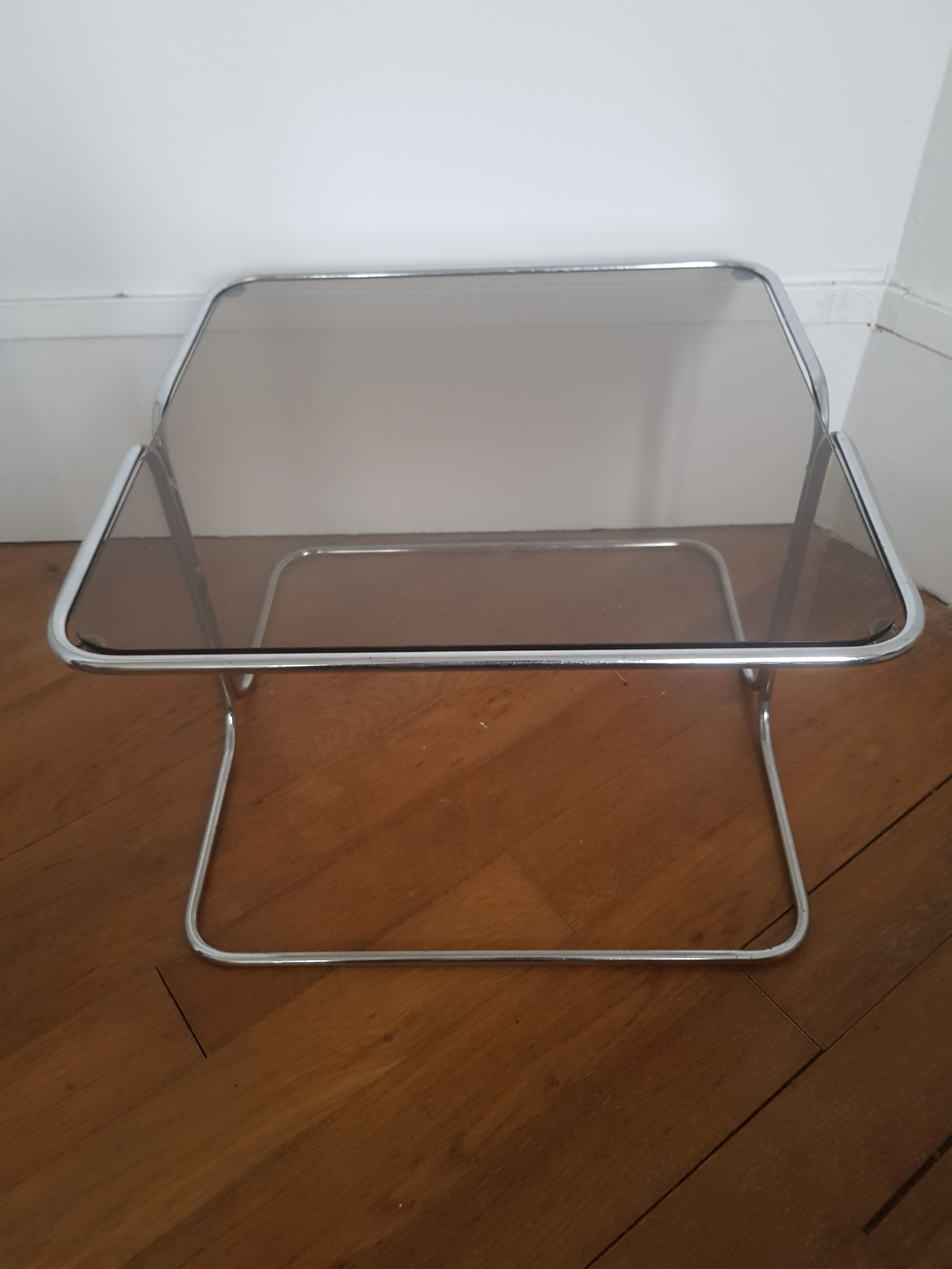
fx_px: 953
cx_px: 476
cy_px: 634
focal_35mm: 26
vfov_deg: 67.3
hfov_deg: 53.1
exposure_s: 1/12
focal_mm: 4.2
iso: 200
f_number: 1.7
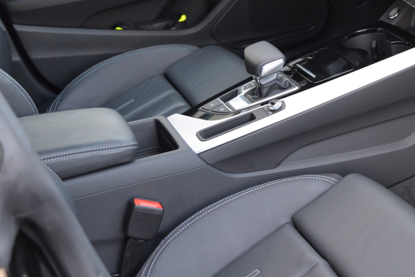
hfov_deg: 25.8
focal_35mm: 76
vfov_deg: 17.9
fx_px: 876
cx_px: 372
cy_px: 87
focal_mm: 24
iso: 640
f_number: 4
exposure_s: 1/60
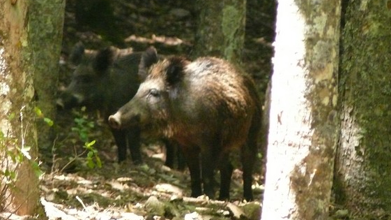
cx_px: 173
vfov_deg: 2.0
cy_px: 63
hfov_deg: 3.5
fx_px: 6342
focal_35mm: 612
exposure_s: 1/80
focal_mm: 88.8
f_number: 3.7
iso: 800
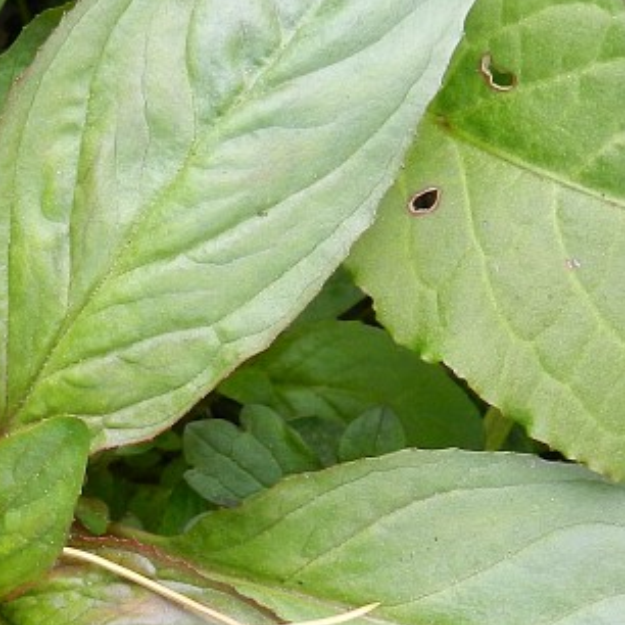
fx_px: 2267
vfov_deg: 15.5
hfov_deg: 15.5
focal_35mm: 111
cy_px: 554
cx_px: 25
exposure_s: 1/160
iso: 160
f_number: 3.7
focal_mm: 5.6
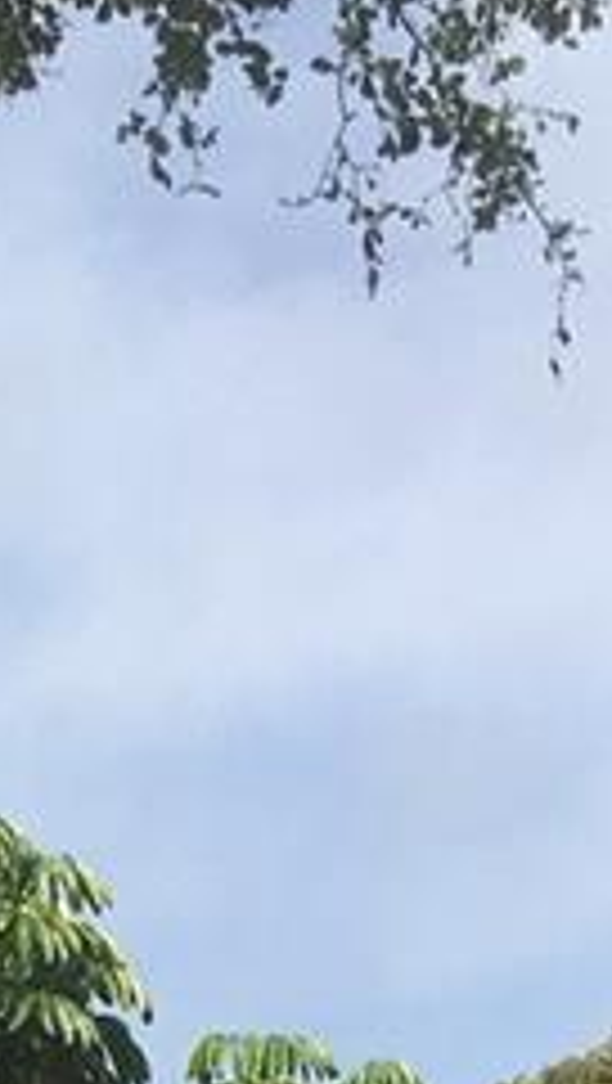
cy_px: 2465
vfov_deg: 11.6
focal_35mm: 157
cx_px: 54
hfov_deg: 7.7
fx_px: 4518
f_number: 2.2
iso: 25
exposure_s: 1/1603
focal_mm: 4.15
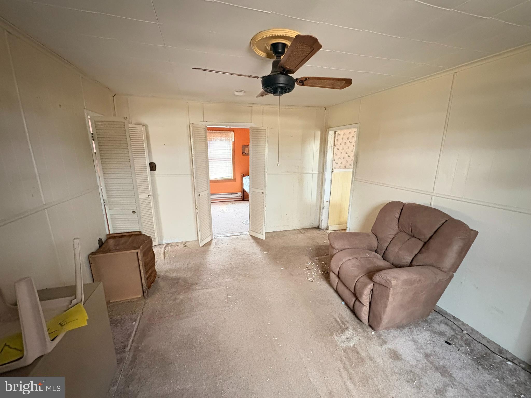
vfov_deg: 85.7
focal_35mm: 14
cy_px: 199
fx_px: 215
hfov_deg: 102.1
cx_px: 266
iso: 2000
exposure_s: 1/22
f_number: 2.2
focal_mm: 2.22
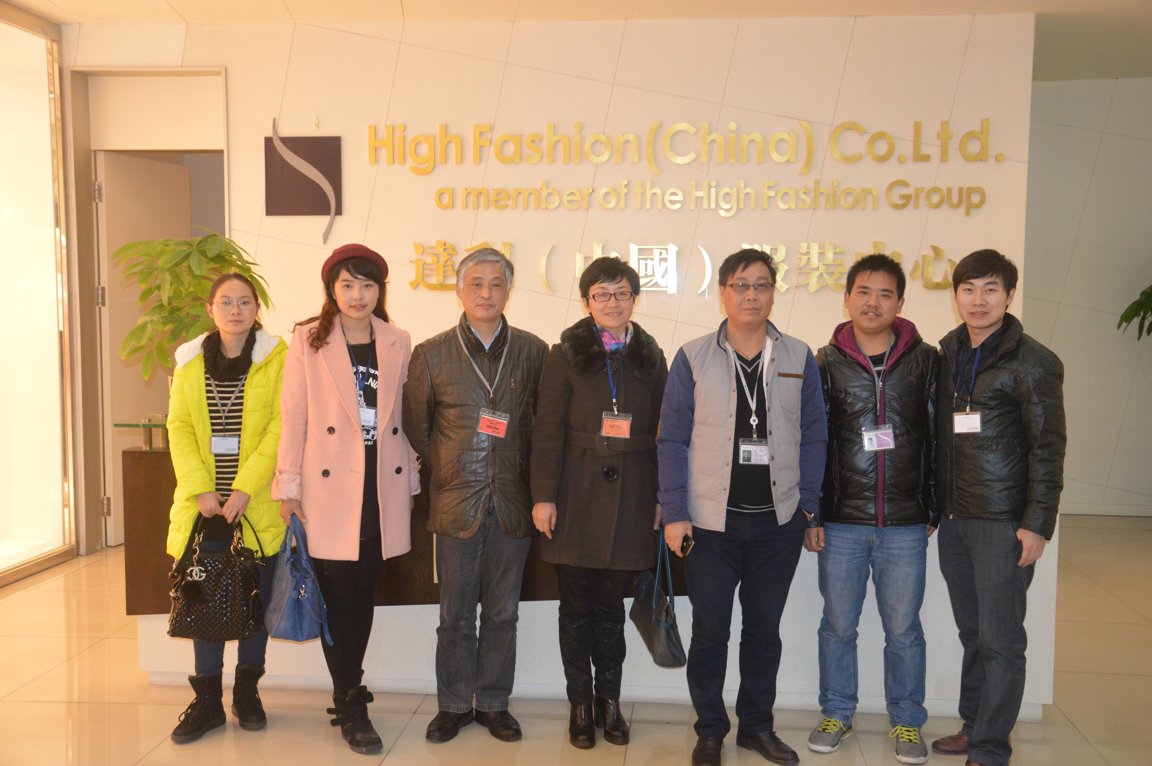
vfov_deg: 35.4
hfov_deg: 51.3
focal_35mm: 38
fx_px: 1199
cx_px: 576
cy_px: 383
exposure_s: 1/60
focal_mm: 25
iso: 1400
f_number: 4
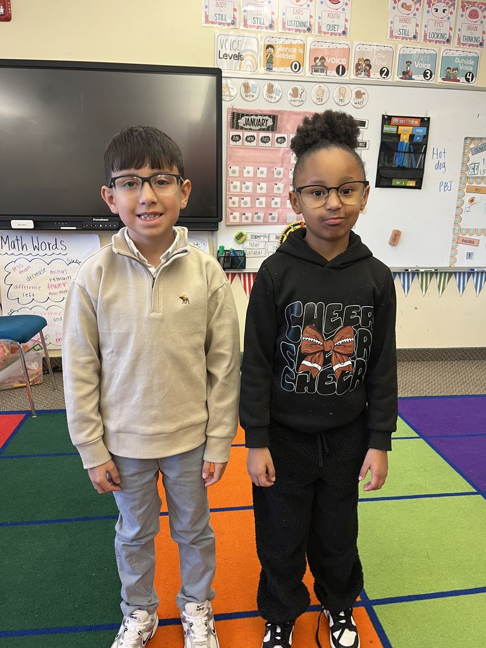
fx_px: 487
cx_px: 243
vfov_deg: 67.3
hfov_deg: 53.1
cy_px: 324
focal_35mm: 26
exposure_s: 1/60
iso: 160
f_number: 1.6
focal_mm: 5.1
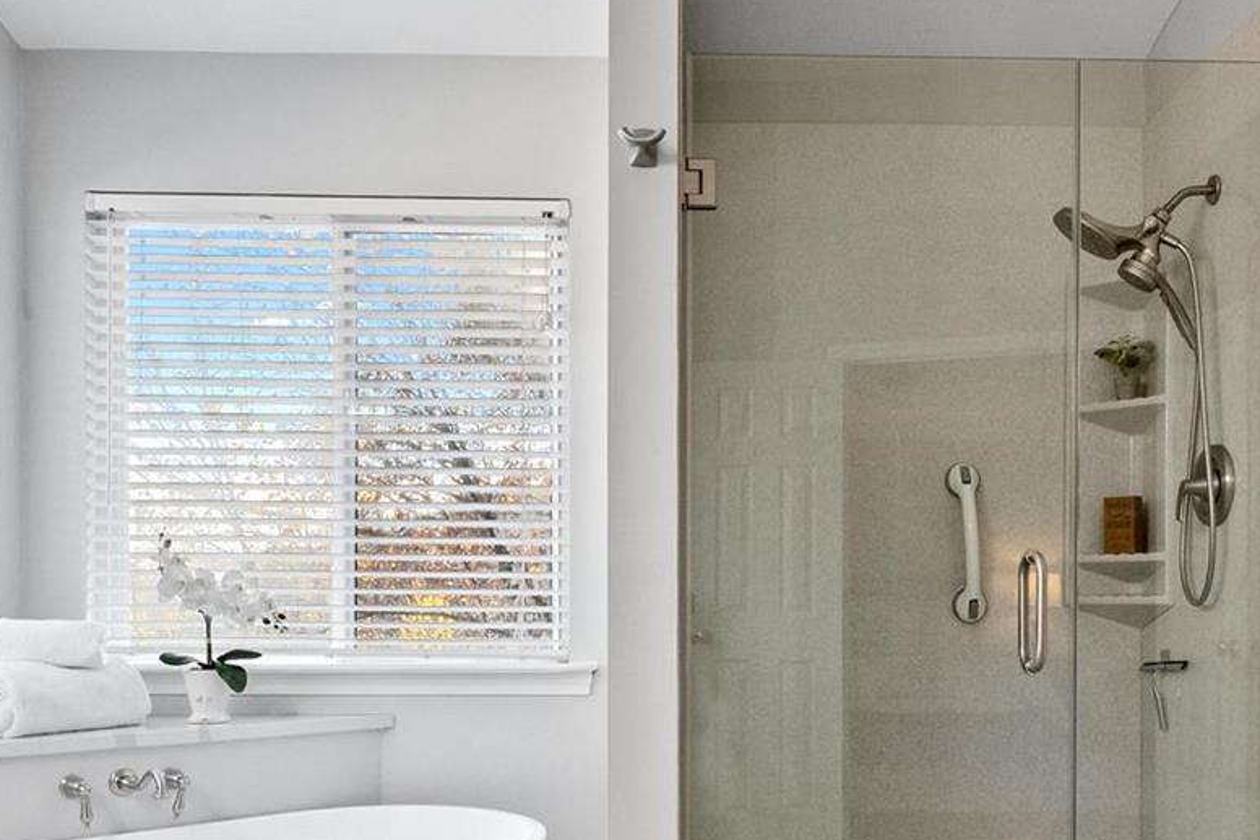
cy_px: 637
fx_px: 1155
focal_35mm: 33
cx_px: 729
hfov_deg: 57.0
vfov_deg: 38.8
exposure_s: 1/15
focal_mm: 8
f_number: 8
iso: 400
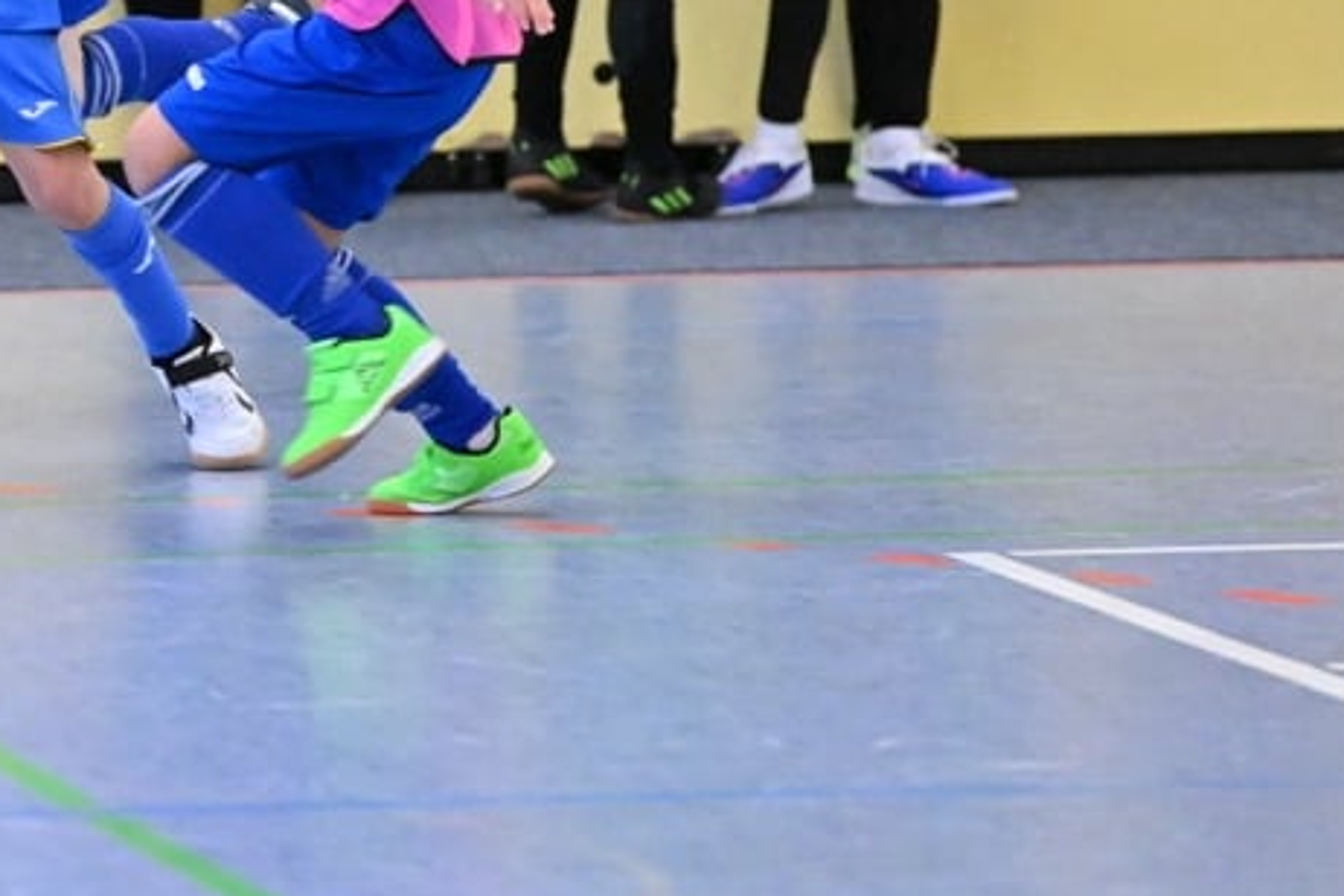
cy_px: 28
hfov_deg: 4.6
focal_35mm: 443
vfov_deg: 3.1
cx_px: -431
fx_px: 16537
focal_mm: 160
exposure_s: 1/1000
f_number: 3.5
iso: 8000
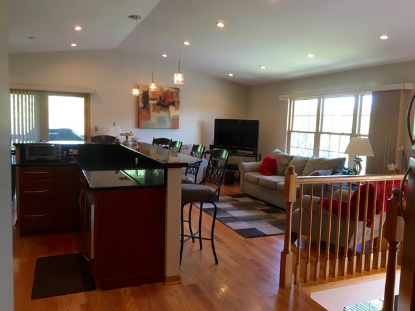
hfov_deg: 61.7
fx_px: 348
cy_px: 156
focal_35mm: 29
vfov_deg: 48.2
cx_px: 208
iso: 64
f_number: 2.2
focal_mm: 4.15
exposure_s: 1/30
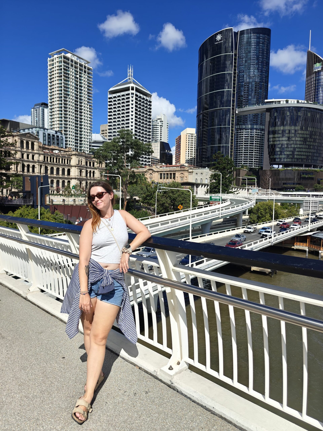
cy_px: 216
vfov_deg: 73.9
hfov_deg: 58.9
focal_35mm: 23
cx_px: 162
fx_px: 286
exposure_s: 1/3137
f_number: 1.6
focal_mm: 6.06
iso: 50
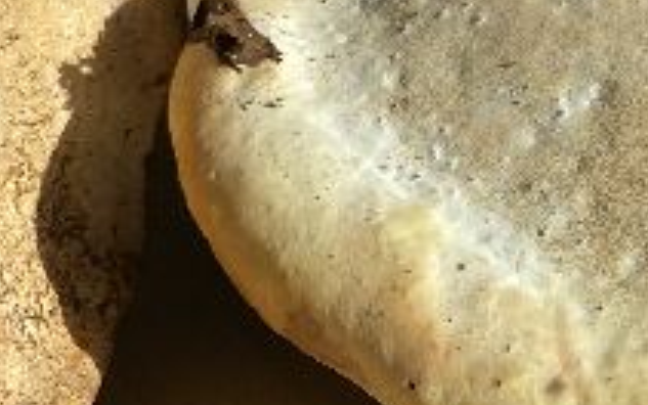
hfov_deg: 14.8
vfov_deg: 9.2
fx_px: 2491
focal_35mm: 141
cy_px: 417
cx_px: 252
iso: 32
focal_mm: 4.25
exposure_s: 1/1866
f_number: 1.8
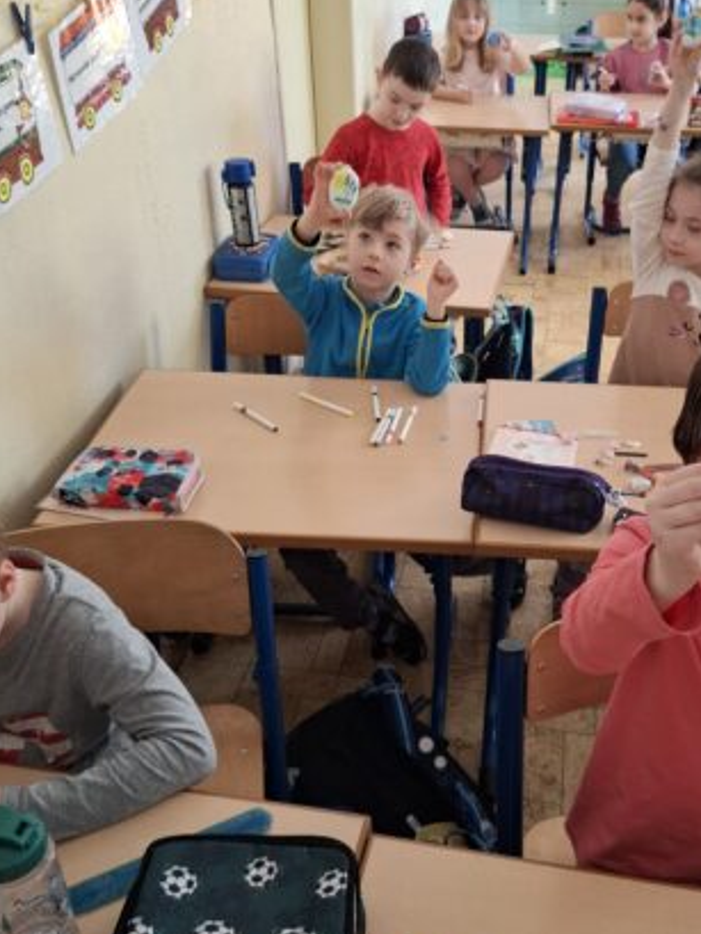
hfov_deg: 39.2
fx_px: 972
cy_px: 457
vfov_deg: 51.3
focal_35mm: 36
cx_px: 468
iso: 200
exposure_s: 1/100
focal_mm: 5.54
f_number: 1.8
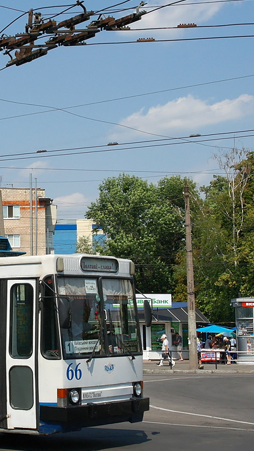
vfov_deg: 31.9
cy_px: 235
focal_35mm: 66
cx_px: -94
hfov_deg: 17.0
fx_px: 789
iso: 250
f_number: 8
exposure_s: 1/800
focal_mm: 24
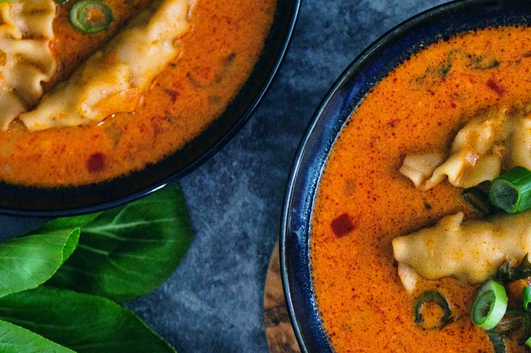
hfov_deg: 14.4
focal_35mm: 142
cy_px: 187
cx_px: 448
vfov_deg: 9.6
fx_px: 2093
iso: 2200
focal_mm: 35
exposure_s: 1/80
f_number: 1.8
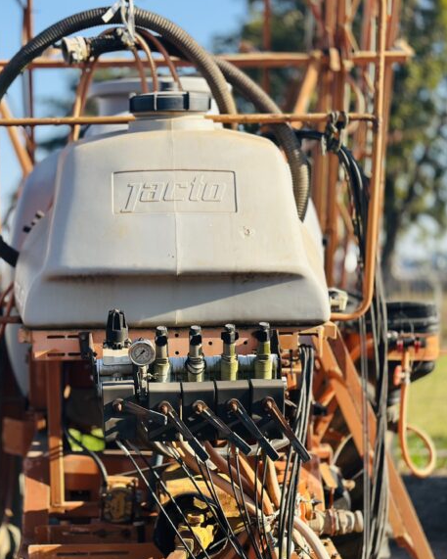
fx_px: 1042
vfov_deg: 30.0
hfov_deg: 24.0
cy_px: 281
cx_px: 119
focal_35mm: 63
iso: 80
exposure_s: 1/2597
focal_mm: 6.86
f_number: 1.78
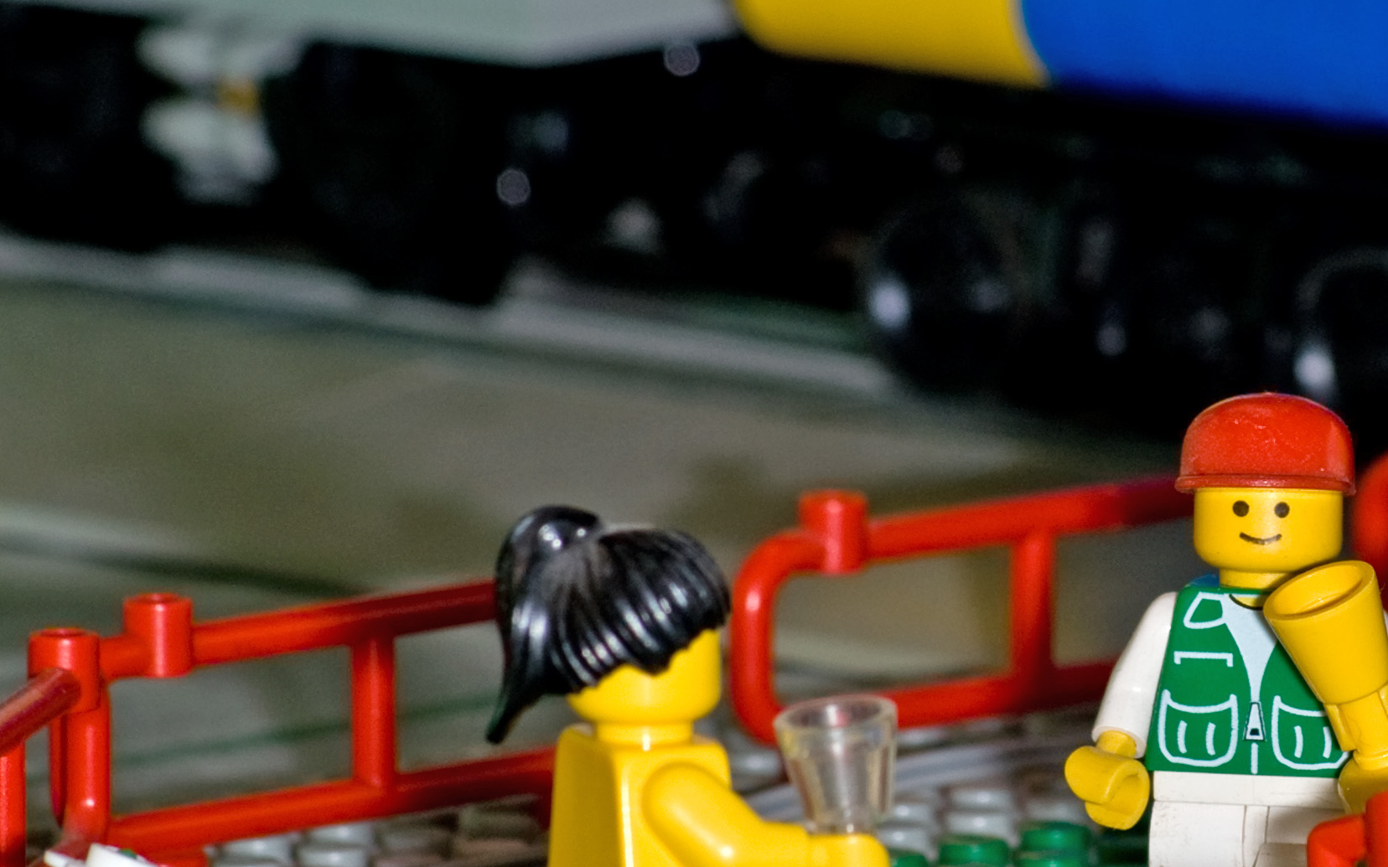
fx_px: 16795
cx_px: 1235
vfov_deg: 3.0
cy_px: 474
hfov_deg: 4.7
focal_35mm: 444
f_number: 11
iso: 100
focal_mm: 160
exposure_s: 1/90
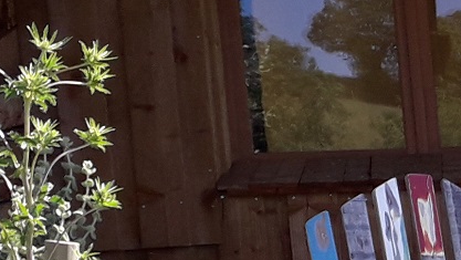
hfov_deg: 13.1
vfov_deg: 8.3
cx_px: 929
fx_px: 1724
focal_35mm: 141
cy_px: 440
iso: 40
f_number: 1.9
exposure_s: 1/687
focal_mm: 3.6
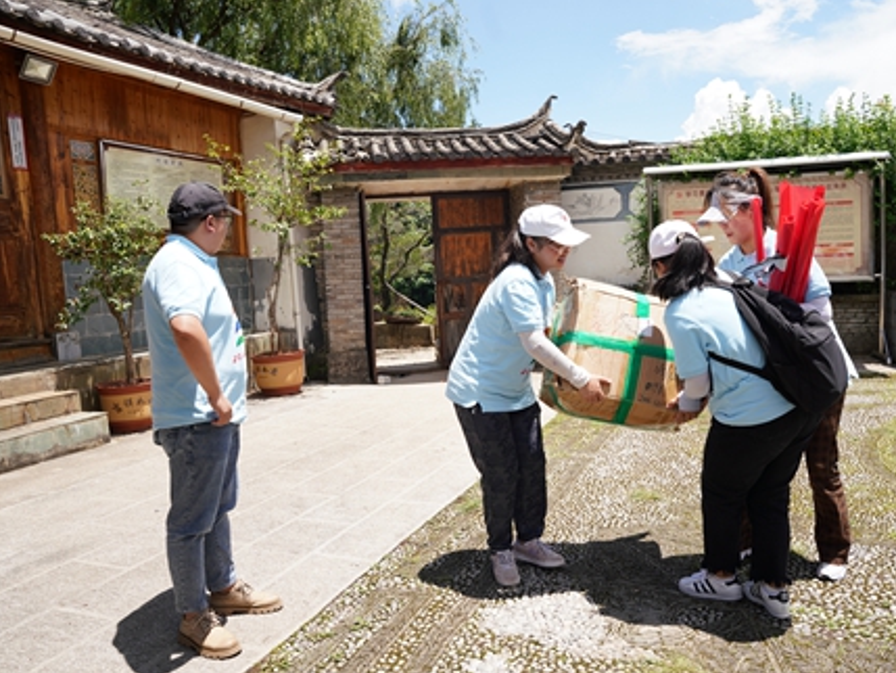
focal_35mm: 28
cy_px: 343
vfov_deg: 49.6
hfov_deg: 63.0
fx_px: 728
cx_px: 503
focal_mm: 25.1
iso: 160
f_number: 5.6
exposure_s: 1/400
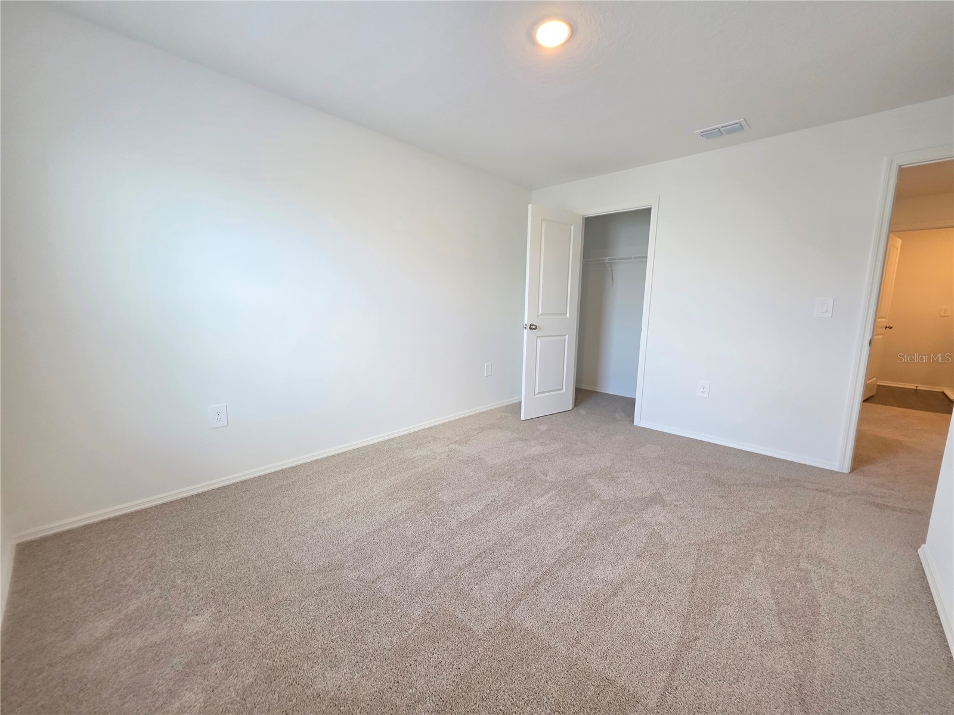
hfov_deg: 106.2
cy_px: 358
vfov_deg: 89.9
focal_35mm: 13
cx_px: 477
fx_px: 358
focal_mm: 2.2
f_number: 1.9
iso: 250
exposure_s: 1/120
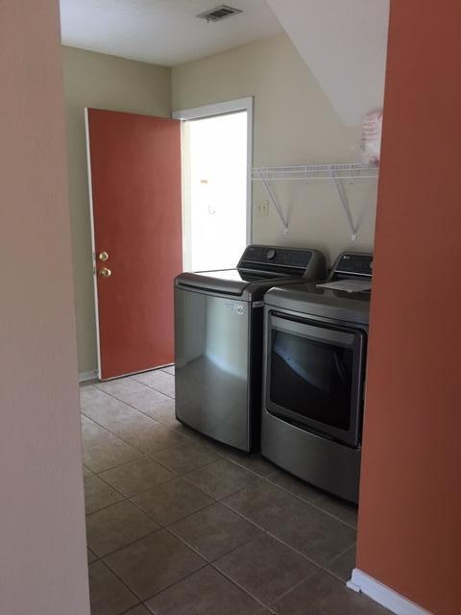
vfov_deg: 61.7
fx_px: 515
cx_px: 230
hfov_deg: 48.2
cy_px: 308
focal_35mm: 29
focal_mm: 4.15
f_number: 2.2
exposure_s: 1/8
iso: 80
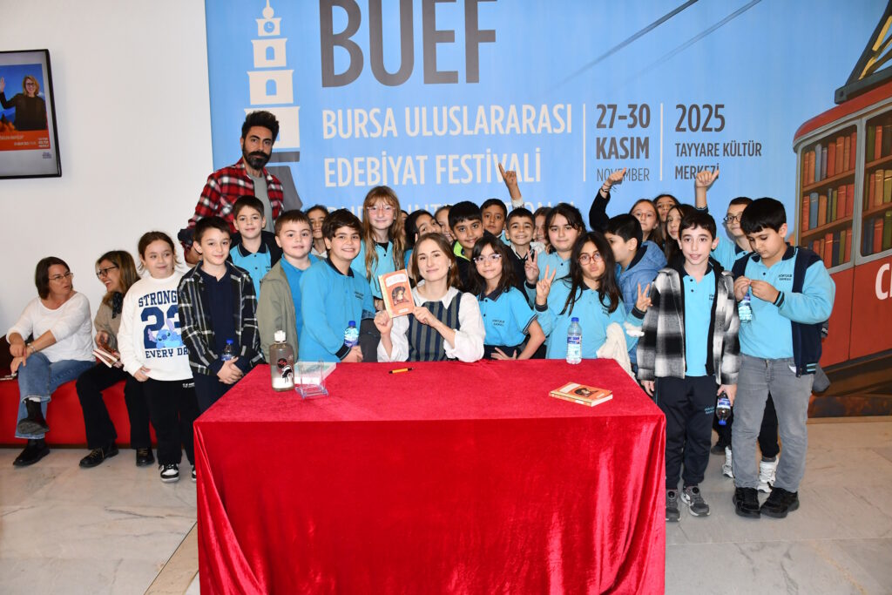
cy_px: 298
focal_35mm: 27
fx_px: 669
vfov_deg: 47.9
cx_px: 446
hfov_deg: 67.4
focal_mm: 18
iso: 1250
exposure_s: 1/125
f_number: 5.6
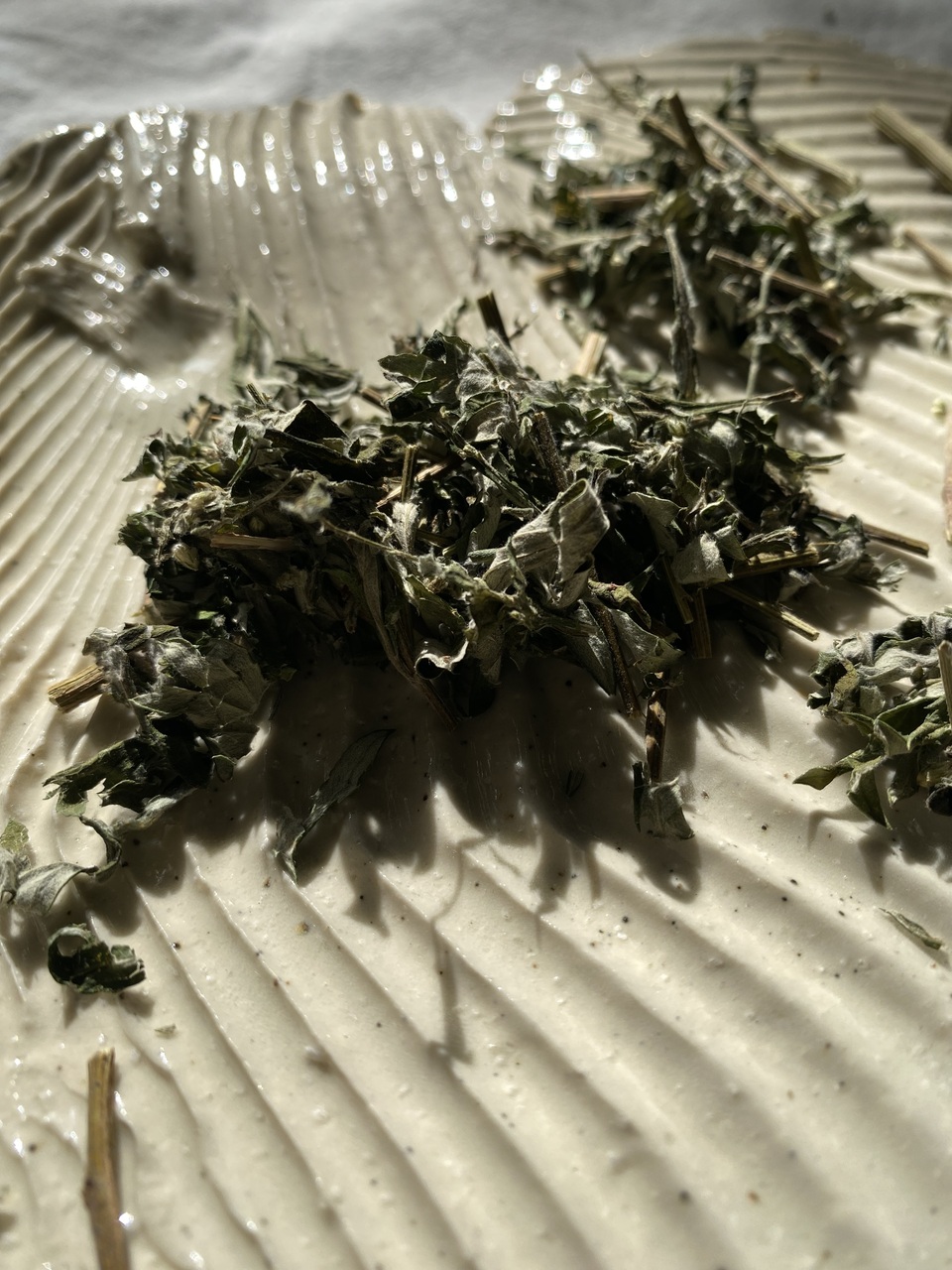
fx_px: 917
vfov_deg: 69.4
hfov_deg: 54.9
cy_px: 635
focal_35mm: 25
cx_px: 476
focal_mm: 4.25
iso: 32
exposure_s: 1/387
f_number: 1.8
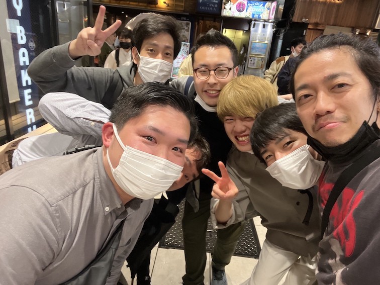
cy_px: 142
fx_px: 252
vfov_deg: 58.9
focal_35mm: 23
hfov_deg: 73.9
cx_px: 190
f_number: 2.2
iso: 160
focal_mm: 2.71
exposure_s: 1/50
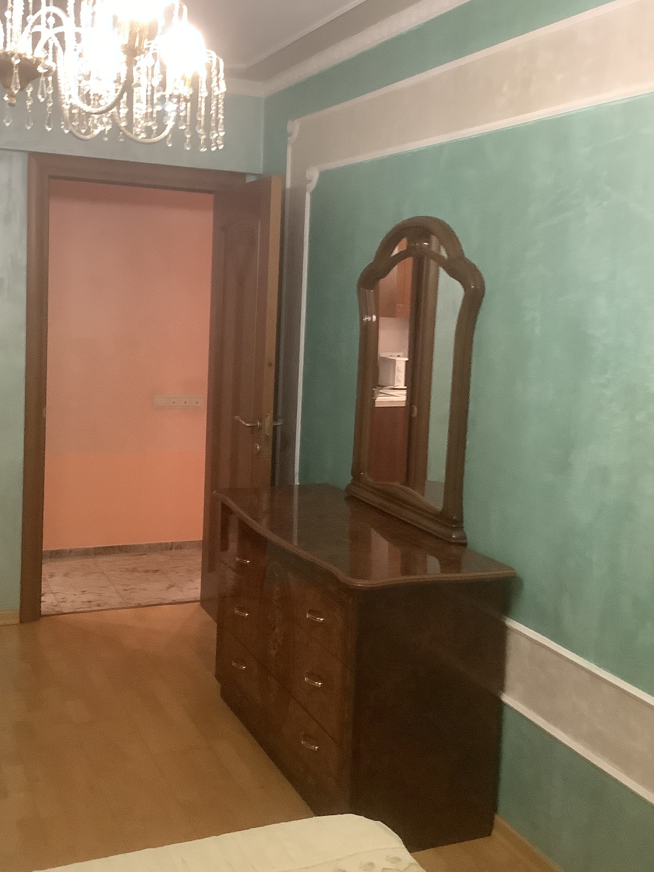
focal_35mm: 38
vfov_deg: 48.9
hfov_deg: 37.7
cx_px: 308
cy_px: 392
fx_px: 957
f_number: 2.4
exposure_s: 1/50
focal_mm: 3.3
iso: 320
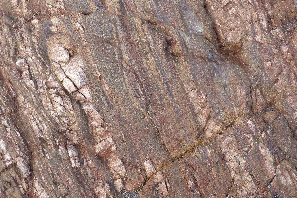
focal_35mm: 55
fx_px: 454
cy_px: 100
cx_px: 149
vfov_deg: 24.6
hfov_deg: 36.2
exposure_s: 1/125
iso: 100
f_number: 4
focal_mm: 9.4
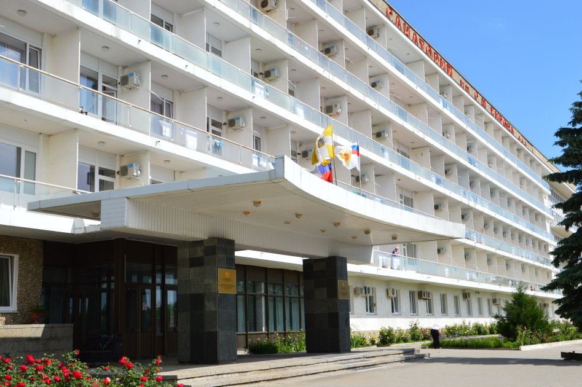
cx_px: 278
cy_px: 191
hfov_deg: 47.9
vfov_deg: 32.9
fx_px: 655
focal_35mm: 41
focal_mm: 25
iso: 320
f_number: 11
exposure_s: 1/500
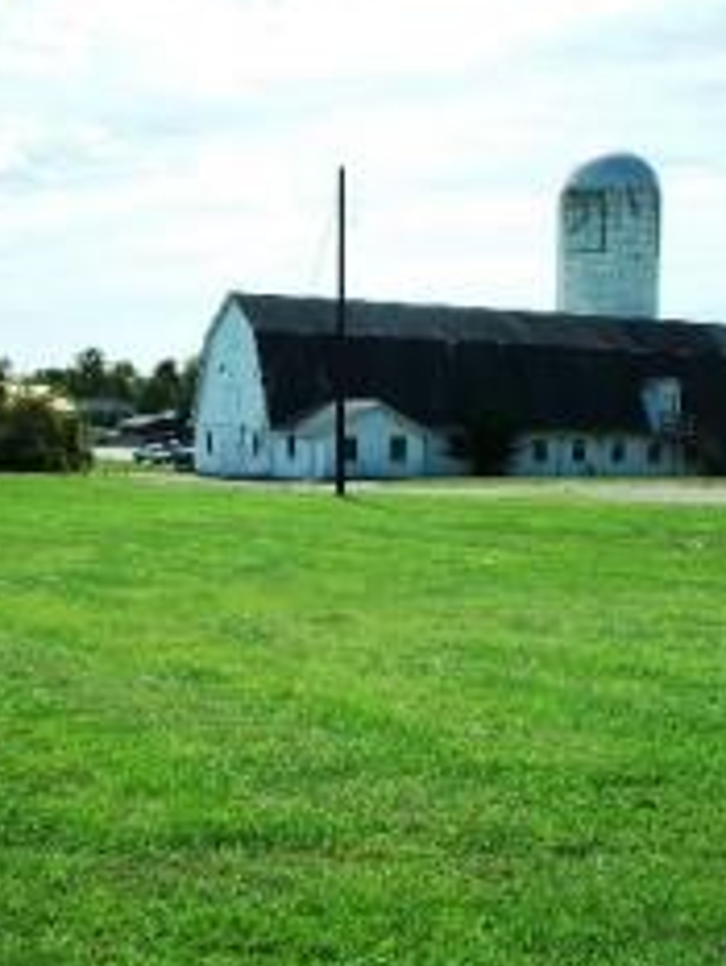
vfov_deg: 34.9
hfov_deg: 26.6
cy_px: 502
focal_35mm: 55
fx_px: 1537
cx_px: 365
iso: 80
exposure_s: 1/400
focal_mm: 5.7
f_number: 5.5
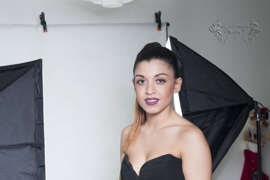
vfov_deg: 18.1
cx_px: 135
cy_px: 90
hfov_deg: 27.0
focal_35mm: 75
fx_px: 562
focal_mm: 50
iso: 200
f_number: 5
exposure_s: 1/50
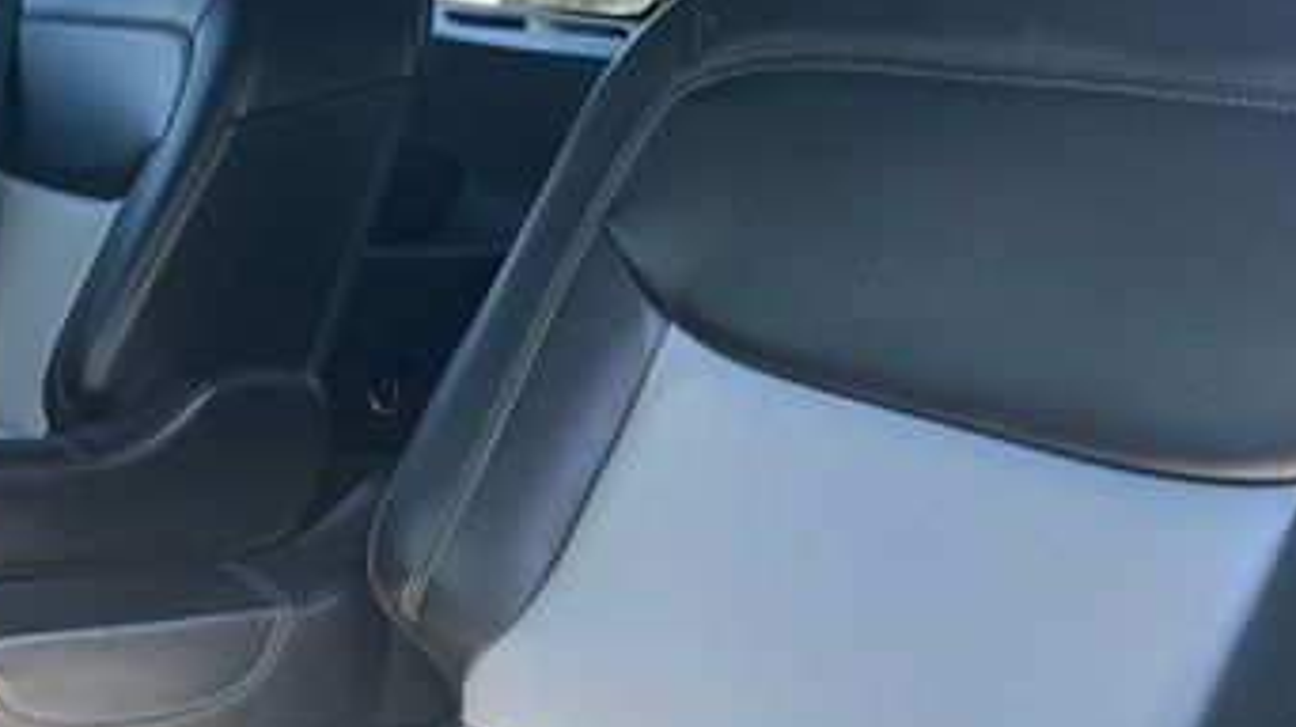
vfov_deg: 24.2
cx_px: 246
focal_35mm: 49
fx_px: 1683
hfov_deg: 40.3
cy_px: 530
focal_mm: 6.76
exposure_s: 1/121
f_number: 1.78
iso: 80
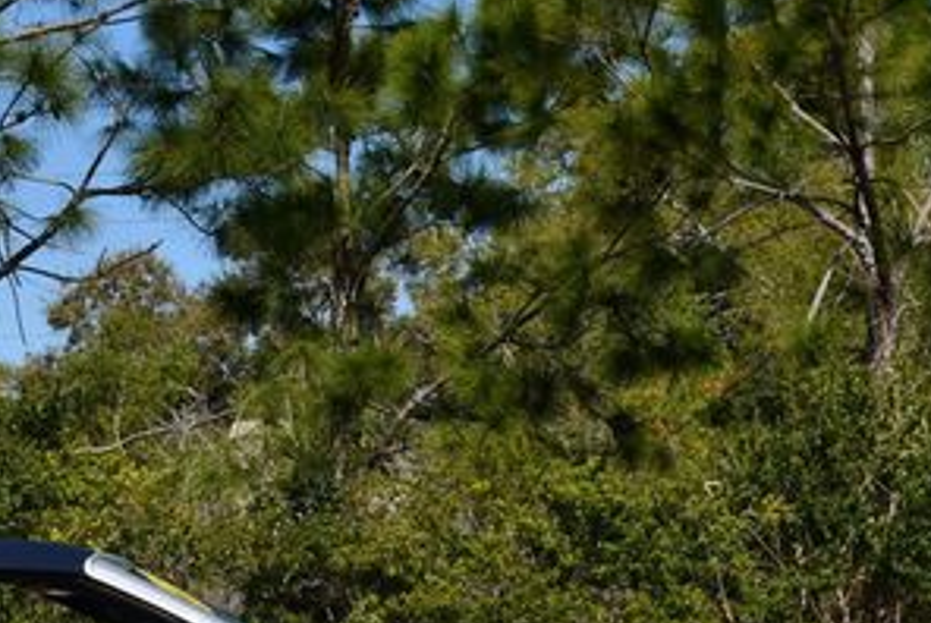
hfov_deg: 13.7
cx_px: -3
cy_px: 573
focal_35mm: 147
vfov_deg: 9.3
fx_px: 3805
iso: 100
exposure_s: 1/400
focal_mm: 34
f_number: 10
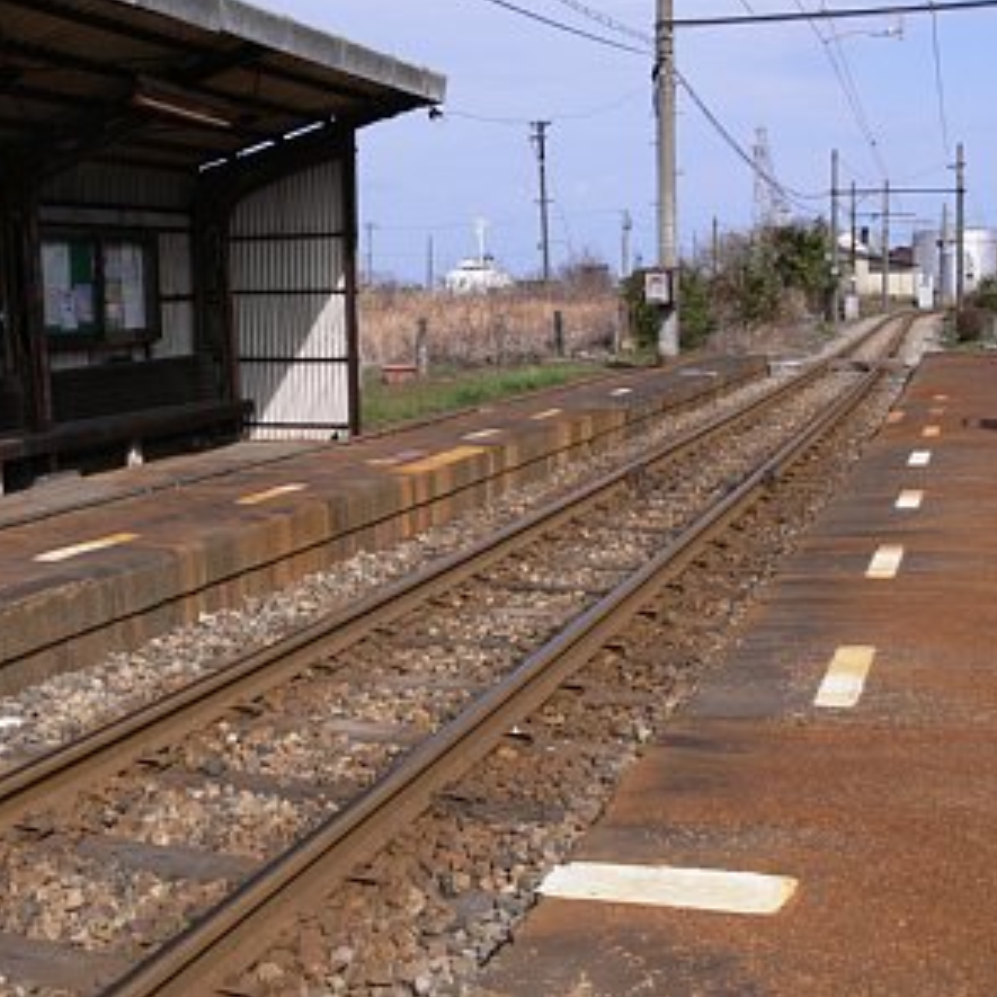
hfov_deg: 39.8
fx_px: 1369
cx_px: 375
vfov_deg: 40.0
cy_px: 493
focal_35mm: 42
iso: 80
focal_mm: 7.4
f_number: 5.6
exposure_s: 1/400
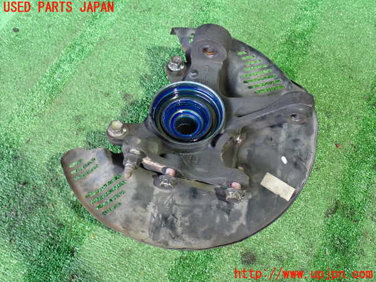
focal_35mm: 41
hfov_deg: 45.8
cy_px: 141
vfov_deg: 35.1
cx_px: 188
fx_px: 445
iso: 800
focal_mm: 7.31
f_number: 2.8
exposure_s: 1/25
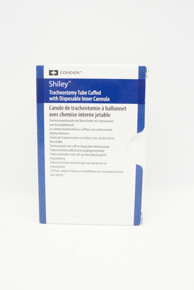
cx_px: 98
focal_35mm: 41
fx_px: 331
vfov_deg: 47.4
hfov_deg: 32.6
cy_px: 146
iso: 800
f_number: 5
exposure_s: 1/80
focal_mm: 18
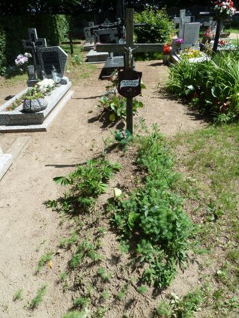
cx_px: 120
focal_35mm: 25
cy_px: 159
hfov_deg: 54.9
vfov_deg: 69.4
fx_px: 230
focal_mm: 4.1
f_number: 4
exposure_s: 1/320
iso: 80
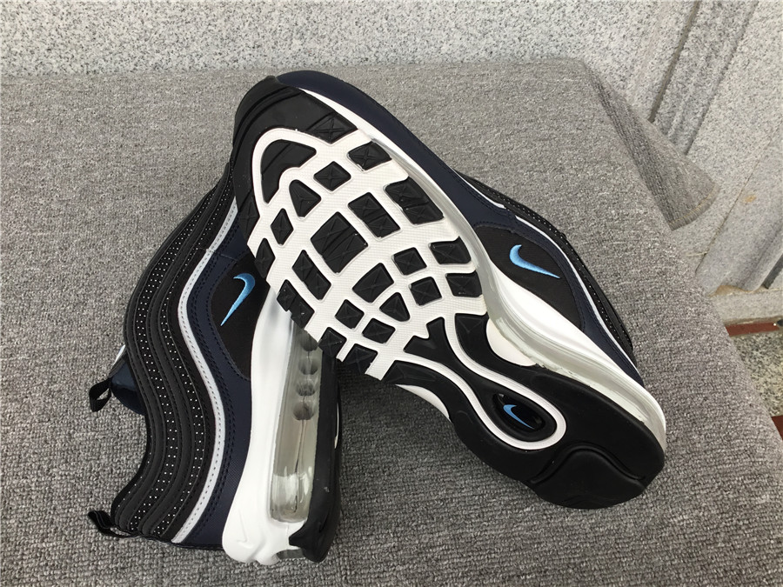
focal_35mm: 31
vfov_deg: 45.4
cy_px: 294
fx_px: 701
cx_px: 392
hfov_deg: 58.4
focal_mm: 3.3
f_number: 2.4
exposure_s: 1/50
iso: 25
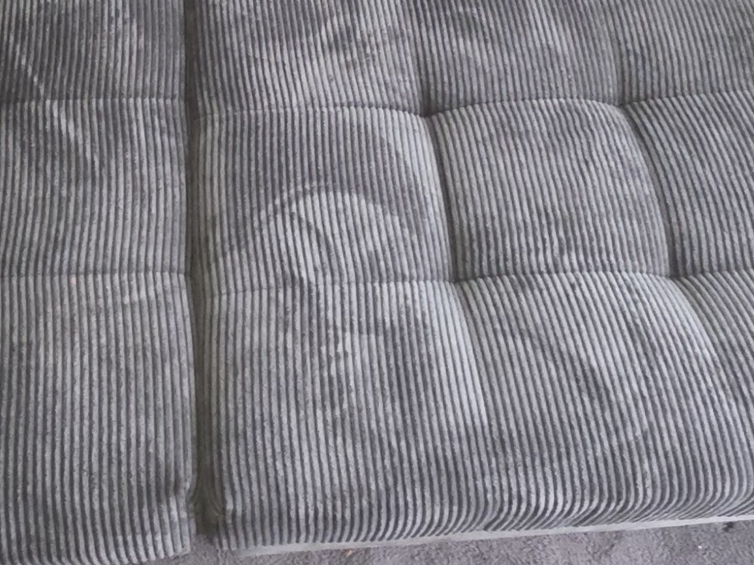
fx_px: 980
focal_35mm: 45
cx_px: 251
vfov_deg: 29.4
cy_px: -41
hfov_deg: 41.5
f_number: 1.9
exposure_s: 1/33.3
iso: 400
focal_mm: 2.2
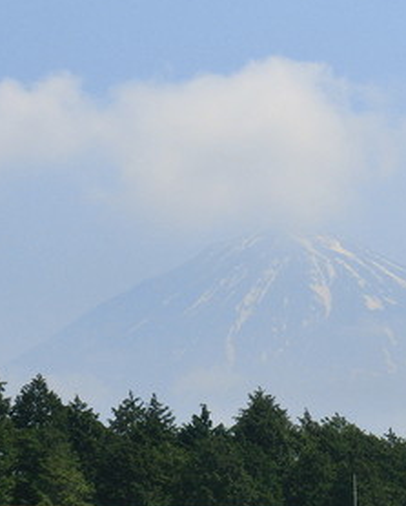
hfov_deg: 12.1
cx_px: 289
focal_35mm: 128
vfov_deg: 15.0
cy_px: 329
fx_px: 1919
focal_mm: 12.9
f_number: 11.3
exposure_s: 1/160
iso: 100
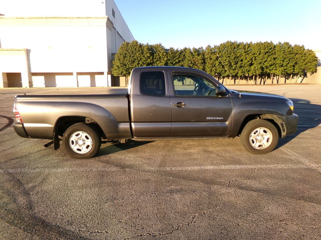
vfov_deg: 56.8
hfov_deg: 71.6
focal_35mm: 24
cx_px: 160
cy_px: 120
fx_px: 223
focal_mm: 4.3
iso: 100
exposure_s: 1/200
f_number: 3.7
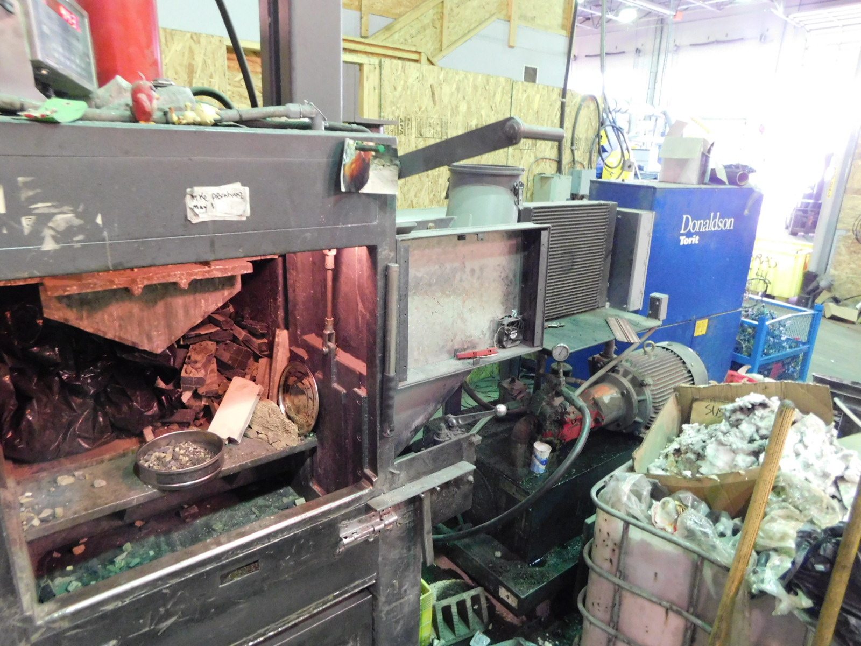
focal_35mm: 23
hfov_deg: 73.9
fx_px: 572
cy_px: 323
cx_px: 430
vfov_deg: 58.9
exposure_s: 1/4
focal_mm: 4
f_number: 3
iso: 800
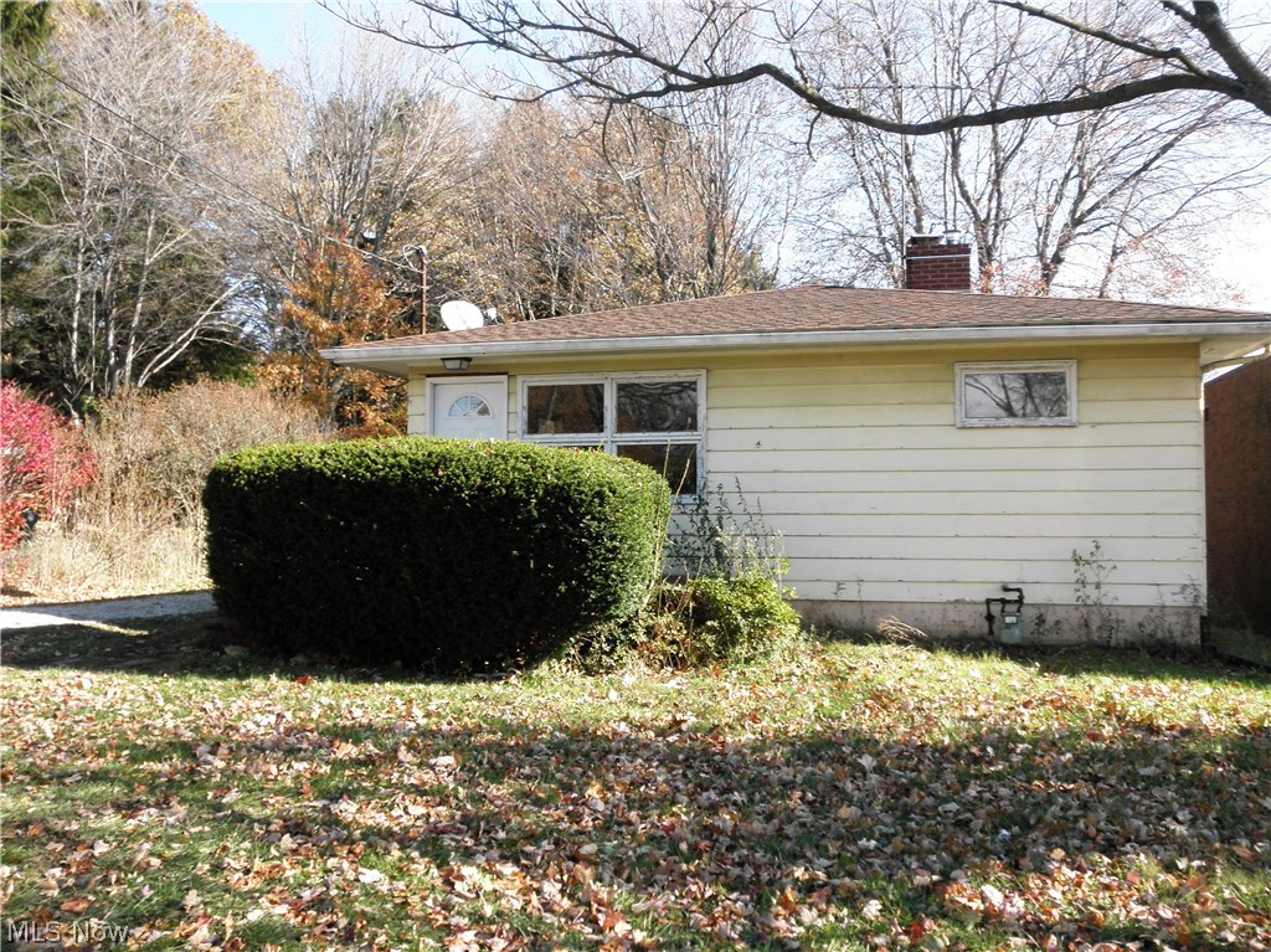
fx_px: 1028
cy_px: 476
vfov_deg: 49.7
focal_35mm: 28
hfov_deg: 63.5
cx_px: 636
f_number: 3
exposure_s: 1/250
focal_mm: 5
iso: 64
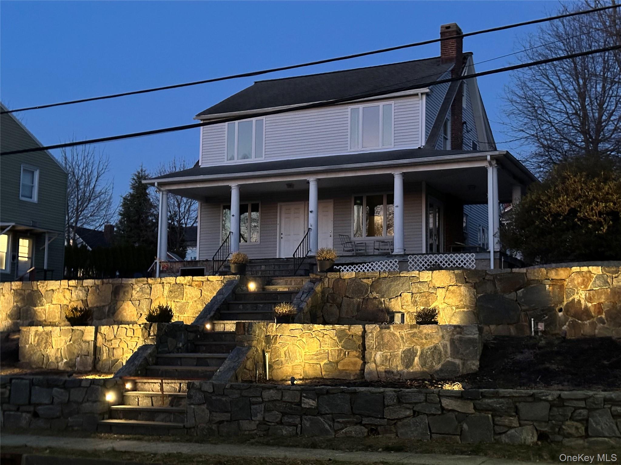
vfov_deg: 30.3
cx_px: 310
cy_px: 232
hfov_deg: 39.7
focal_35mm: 48
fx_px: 861
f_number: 1.78
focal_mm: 6.86
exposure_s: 1/20
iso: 640
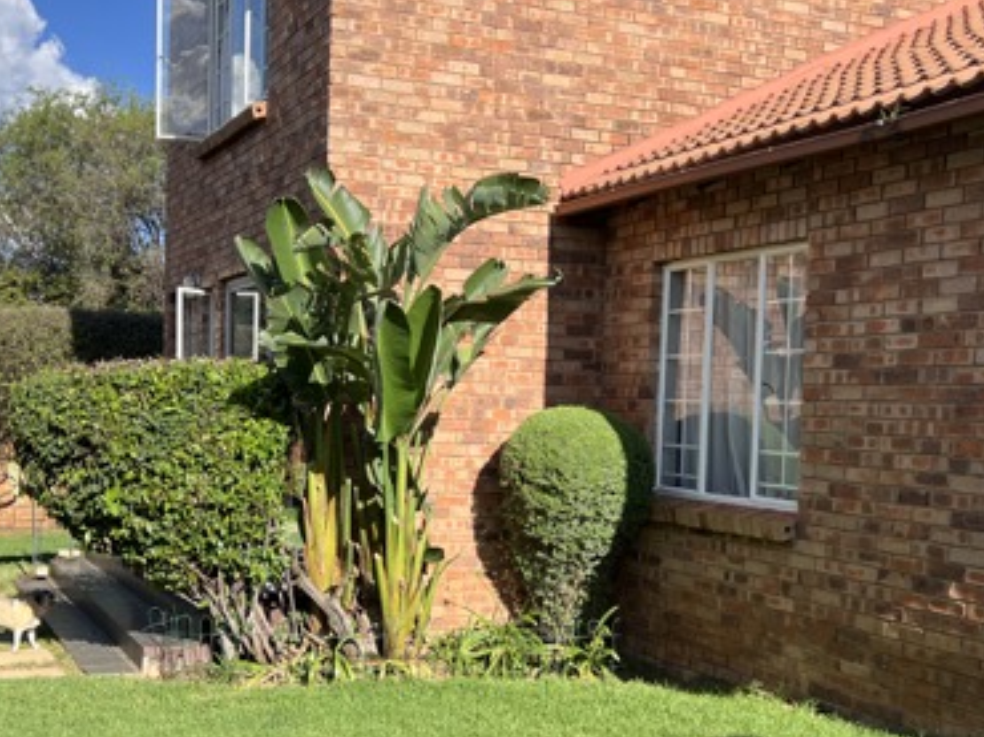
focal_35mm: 45
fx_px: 1278
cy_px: 442
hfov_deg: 41.9
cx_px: 394
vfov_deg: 32.1
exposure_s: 1/3077
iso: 50
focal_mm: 5.7
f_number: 1.5
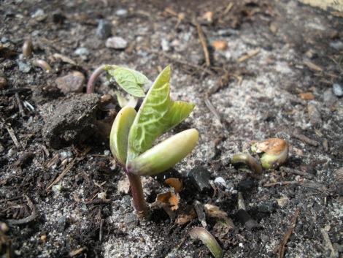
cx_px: 172
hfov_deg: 51.3
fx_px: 357
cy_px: 129
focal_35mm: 36
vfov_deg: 39.7
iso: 64
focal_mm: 6.3
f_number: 3.5
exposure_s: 1/346
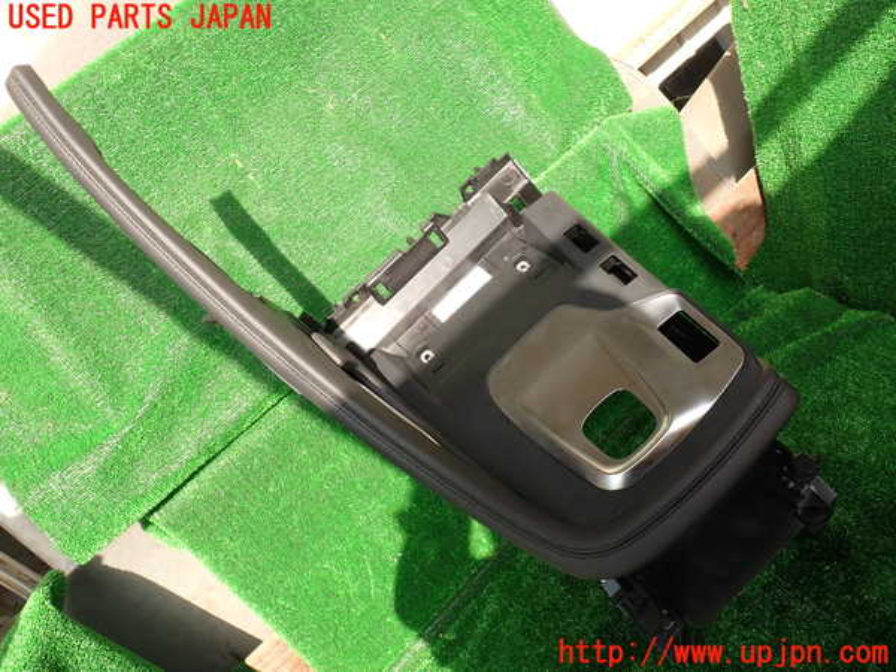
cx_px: 448
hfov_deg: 60.0
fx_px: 777
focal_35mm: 30
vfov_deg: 46.8
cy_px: 336
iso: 100
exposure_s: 1/125
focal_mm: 5.4
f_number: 3.2
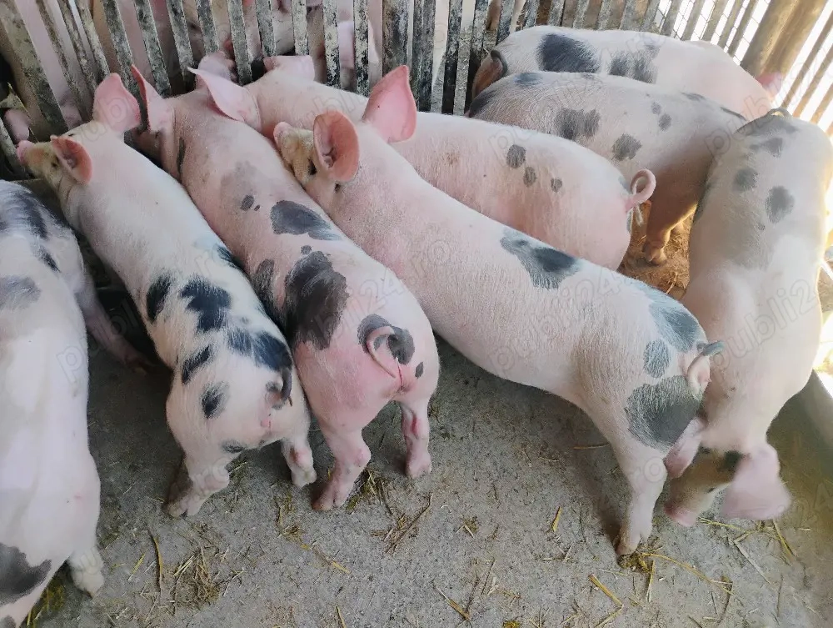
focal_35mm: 28
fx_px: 675
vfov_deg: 49.9
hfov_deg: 63.4
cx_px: 416
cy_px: 314
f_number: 1.8
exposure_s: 1/50
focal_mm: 4.26
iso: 216
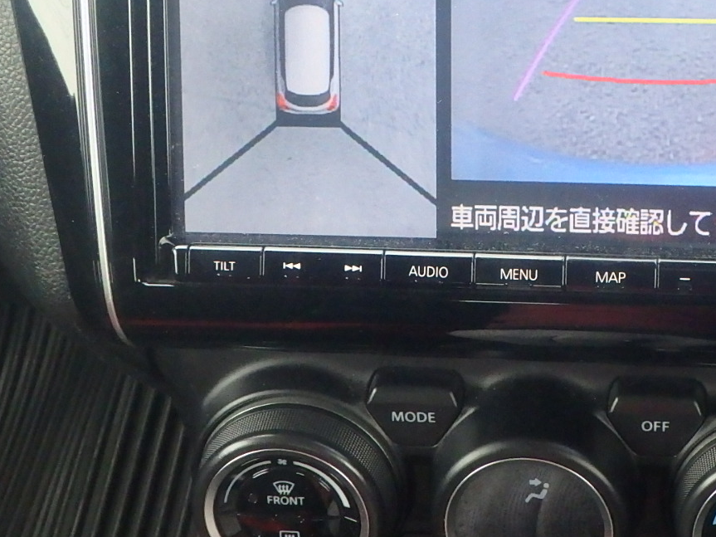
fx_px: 1427
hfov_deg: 27.6
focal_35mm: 69
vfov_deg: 21.2
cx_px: 565
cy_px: 155
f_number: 4.7
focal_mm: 5.6
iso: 1000
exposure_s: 1/160
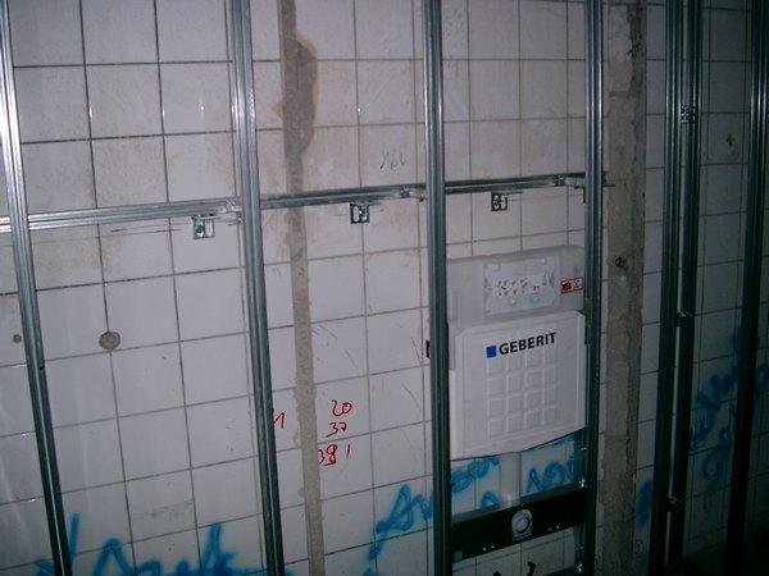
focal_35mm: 37
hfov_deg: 50.1
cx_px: 384
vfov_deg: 38.7
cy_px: 288
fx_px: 822
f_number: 2.6
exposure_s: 1/60
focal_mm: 7.6
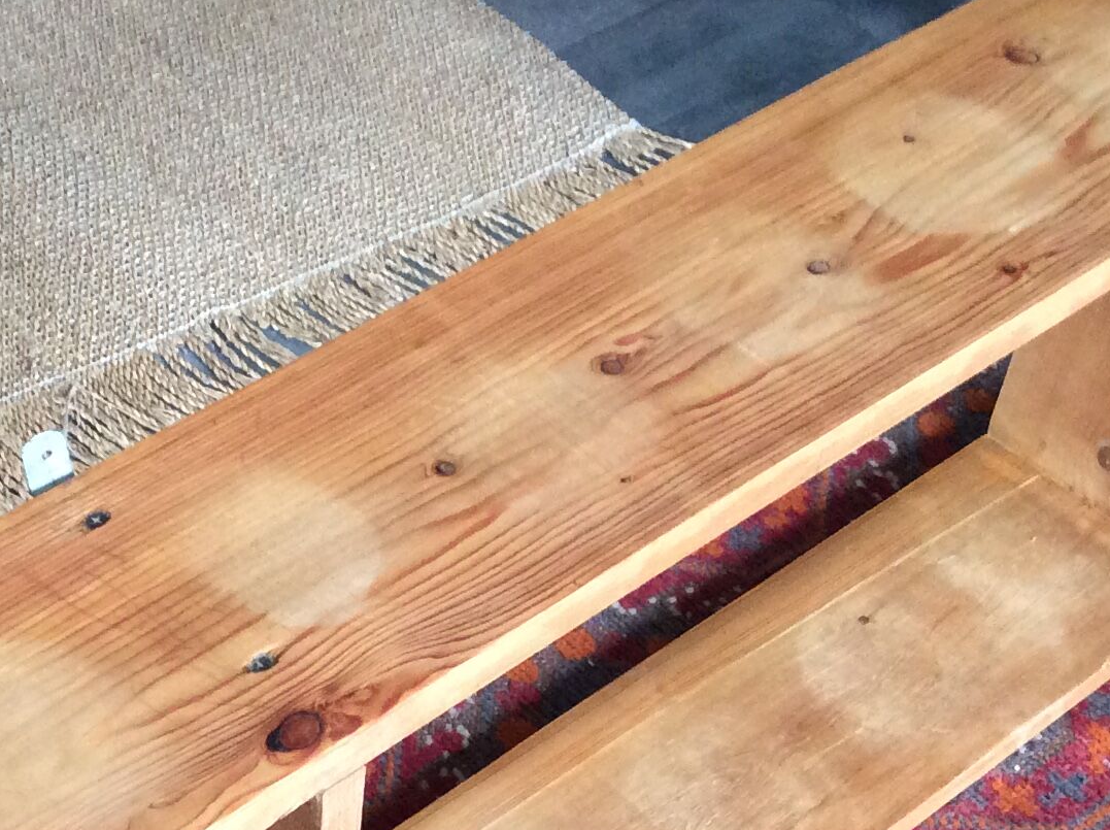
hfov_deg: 25.2
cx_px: 329
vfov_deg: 19.0
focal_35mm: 77
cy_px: 599
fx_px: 2466
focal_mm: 3.3
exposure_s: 1/25
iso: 160
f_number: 2.4
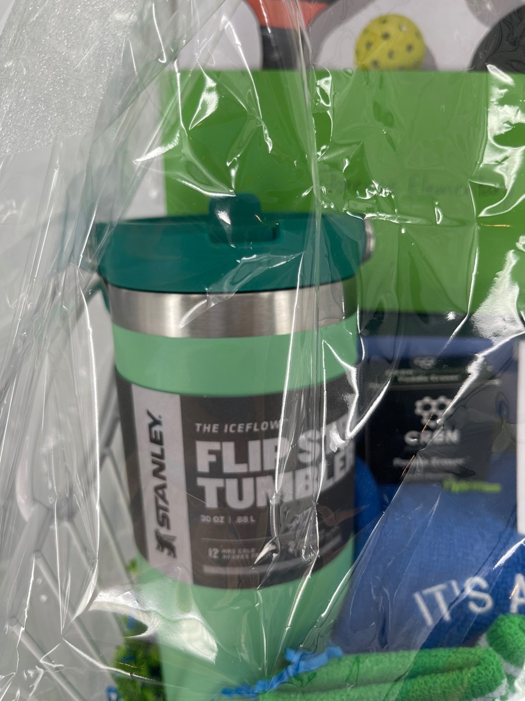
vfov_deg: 69.4
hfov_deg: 54.9
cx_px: 262
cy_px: 350
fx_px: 506
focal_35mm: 25
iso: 32
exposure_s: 1/193
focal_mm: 5.1
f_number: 1.6
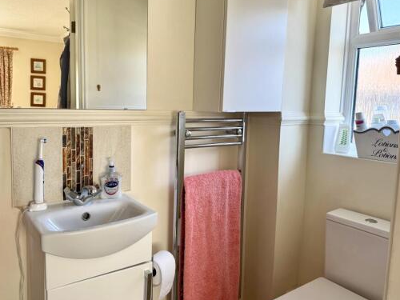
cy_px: 137
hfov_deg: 63.2
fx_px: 324
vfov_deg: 49.7
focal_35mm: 28
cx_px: 176
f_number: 1.78
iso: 100
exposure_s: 1/153
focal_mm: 6.76
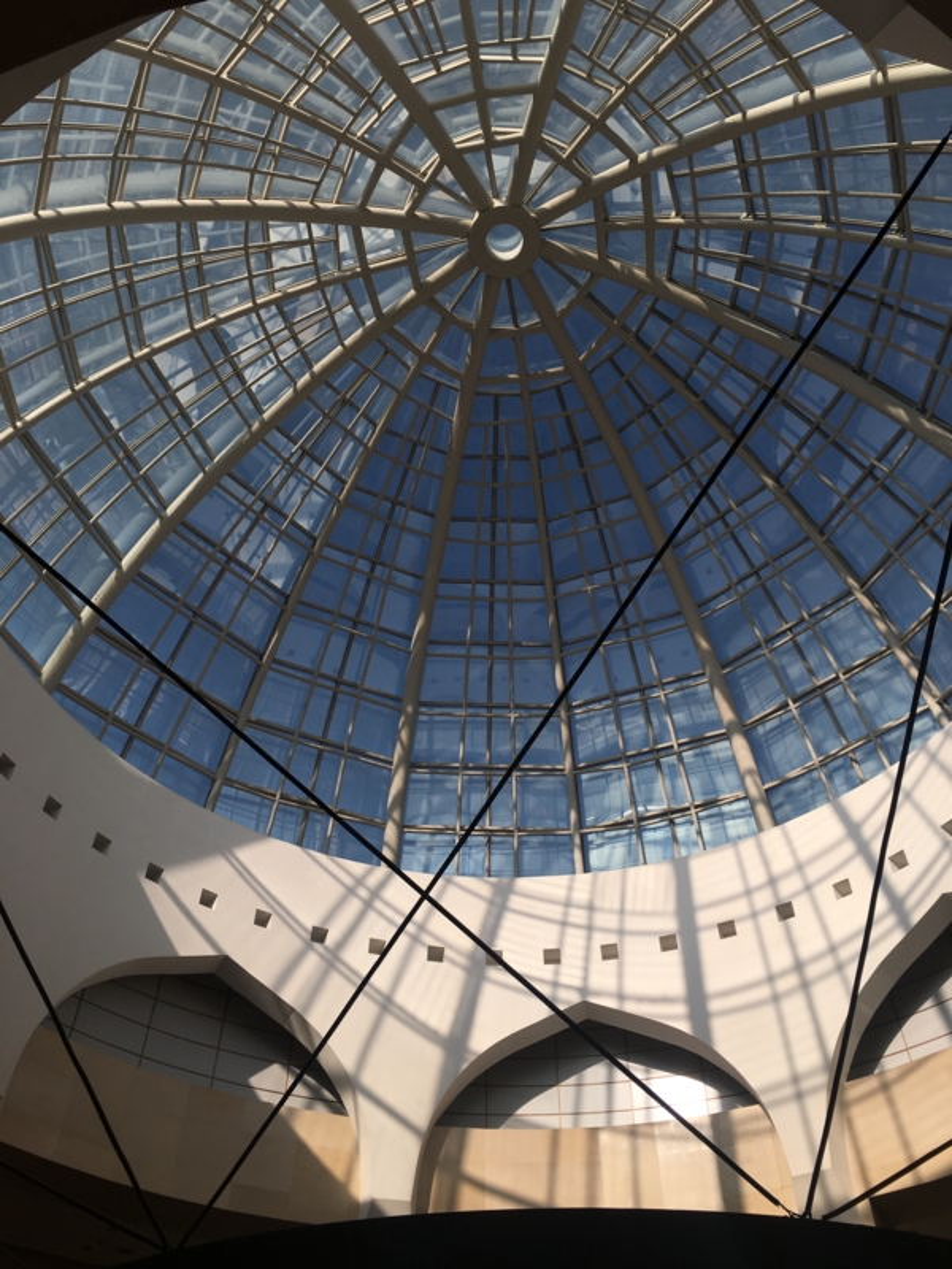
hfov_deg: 48.2
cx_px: 476
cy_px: 634
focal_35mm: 29
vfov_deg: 61.7
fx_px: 1063
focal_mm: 4.15
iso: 25
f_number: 2.2
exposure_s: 1/450
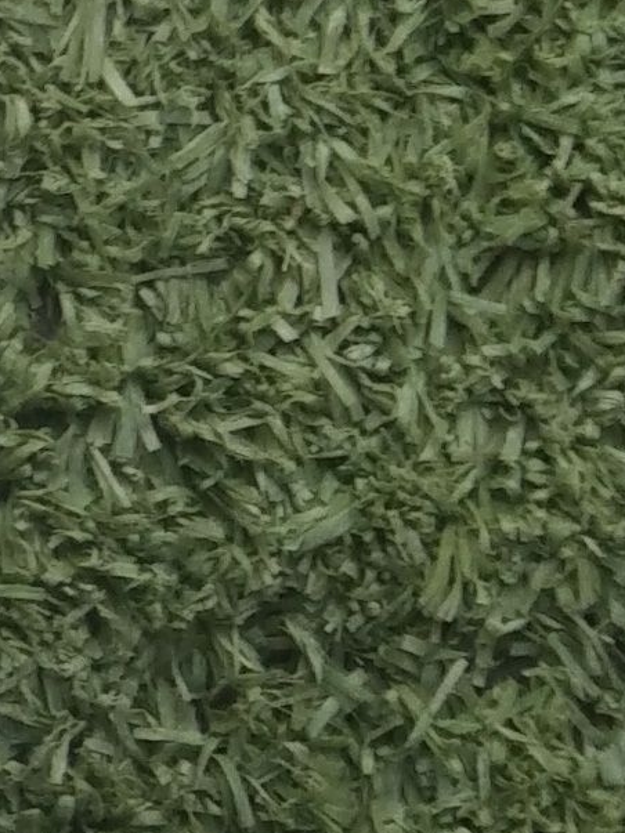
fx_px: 4985
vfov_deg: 9.5
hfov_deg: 6.4
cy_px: 102
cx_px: -1366
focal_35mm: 207
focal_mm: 3.65
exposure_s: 1/100
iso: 56
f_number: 2.2
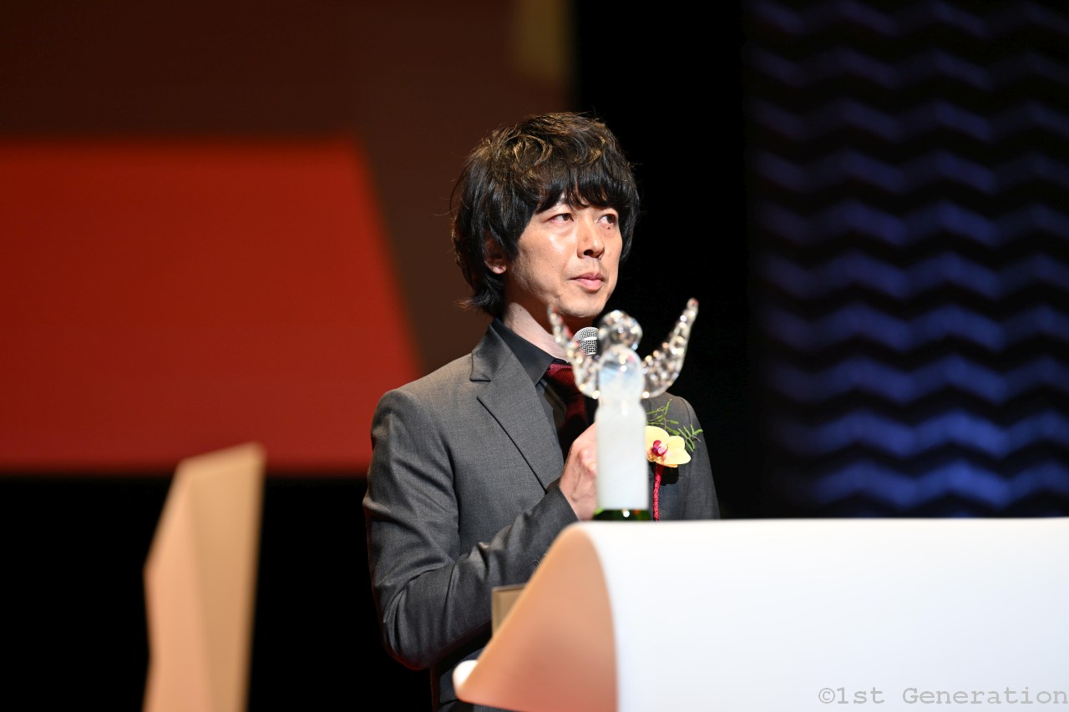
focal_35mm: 175
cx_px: 534
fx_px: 5195
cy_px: 356
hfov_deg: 11.7
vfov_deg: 7.8
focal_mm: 175
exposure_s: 1/200
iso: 200
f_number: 2.8
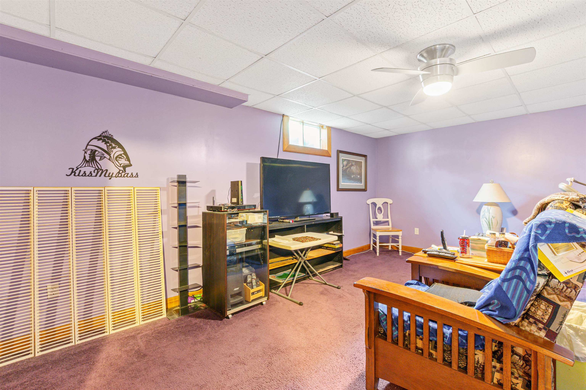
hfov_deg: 100.4
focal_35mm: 15
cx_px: 293
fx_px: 244
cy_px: 195
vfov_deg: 77.2
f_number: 8
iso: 100
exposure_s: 15
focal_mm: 10
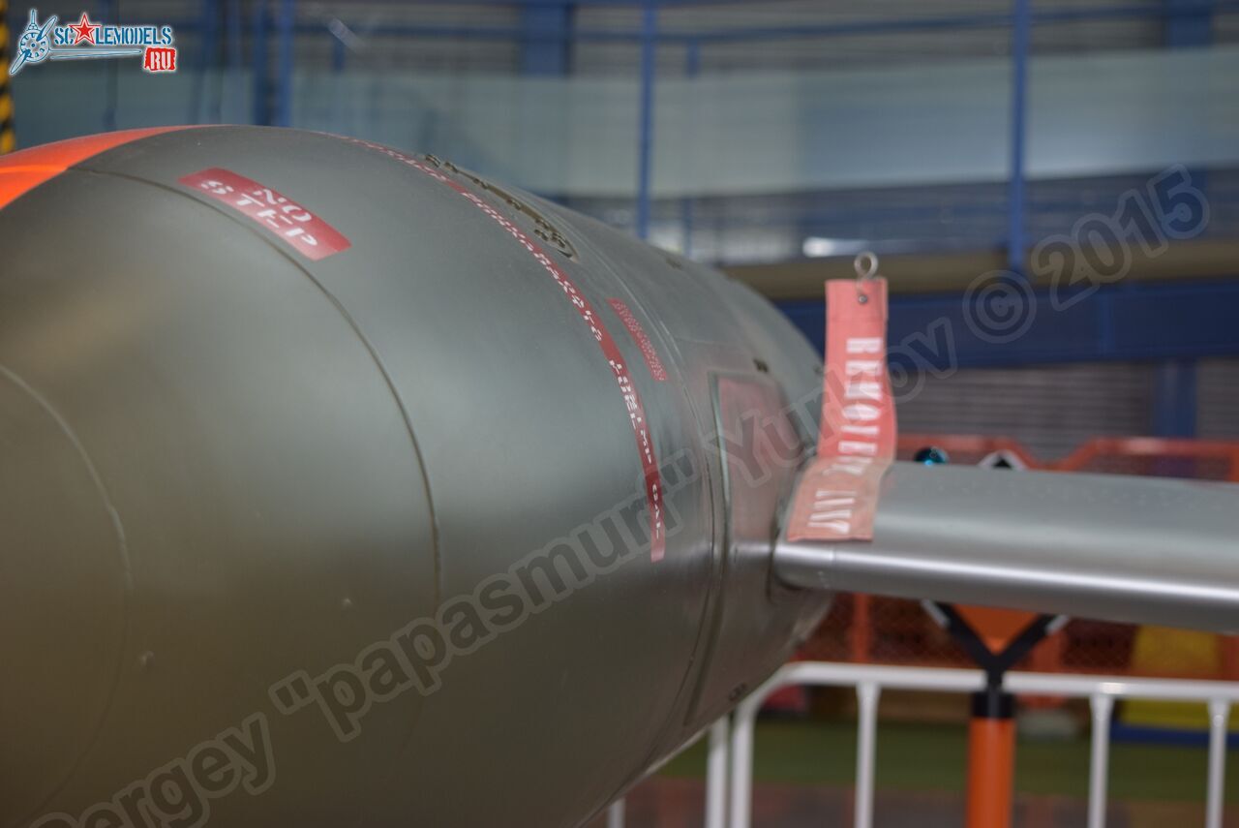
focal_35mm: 82
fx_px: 2841
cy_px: 414
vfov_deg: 16.6
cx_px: 620
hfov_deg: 24.6
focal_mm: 55
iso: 400
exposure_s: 1/40
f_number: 4.5
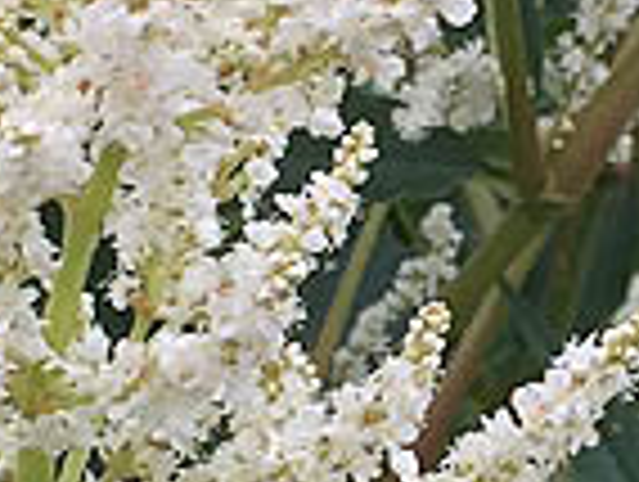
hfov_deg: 9.1
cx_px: 508
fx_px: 3994
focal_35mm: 216
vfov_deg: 6.9
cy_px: 306
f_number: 2.2
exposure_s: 1/120
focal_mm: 4.12
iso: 40
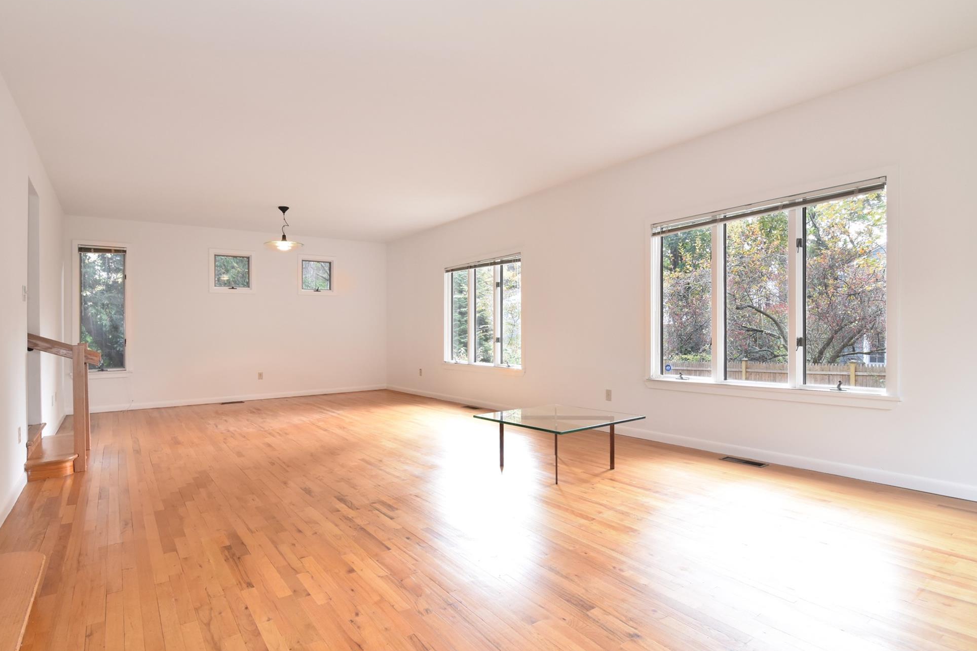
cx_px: 466
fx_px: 476
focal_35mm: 18
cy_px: 339
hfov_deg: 91.5
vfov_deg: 68.7
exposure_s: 1/25
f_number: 11
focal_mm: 11
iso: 640
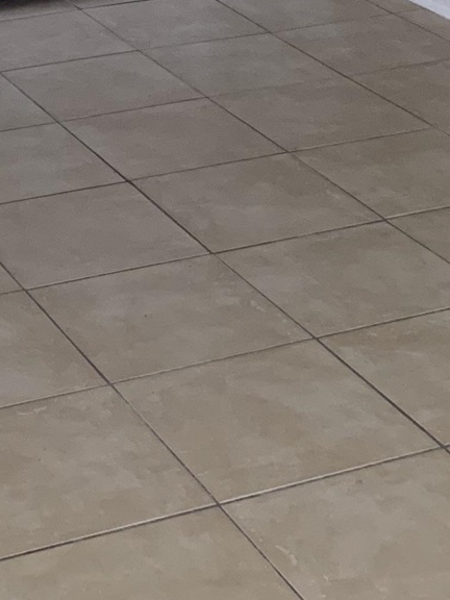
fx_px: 1803
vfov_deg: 17.1
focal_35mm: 104
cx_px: 128
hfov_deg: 14.2
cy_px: -302
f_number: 1.8
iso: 100
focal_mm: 4.25
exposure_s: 1/91
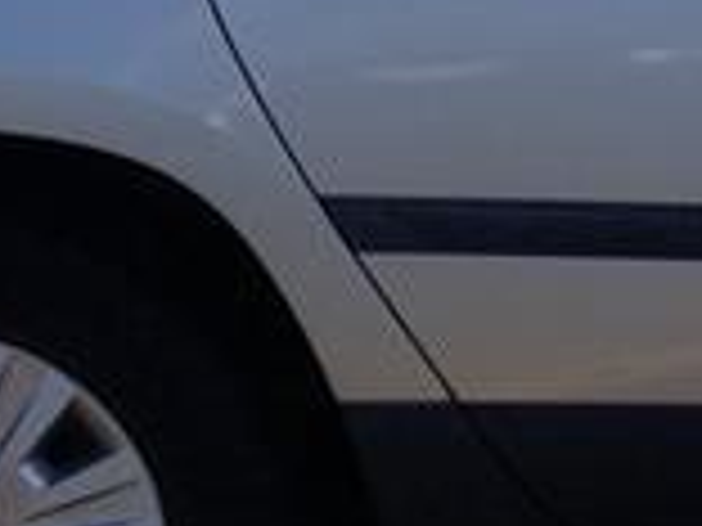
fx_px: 4401
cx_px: 1170
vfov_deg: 6.8
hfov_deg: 8.8
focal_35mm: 217
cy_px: 13
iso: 50
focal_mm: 4.13
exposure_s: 1/1466
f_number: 2.4
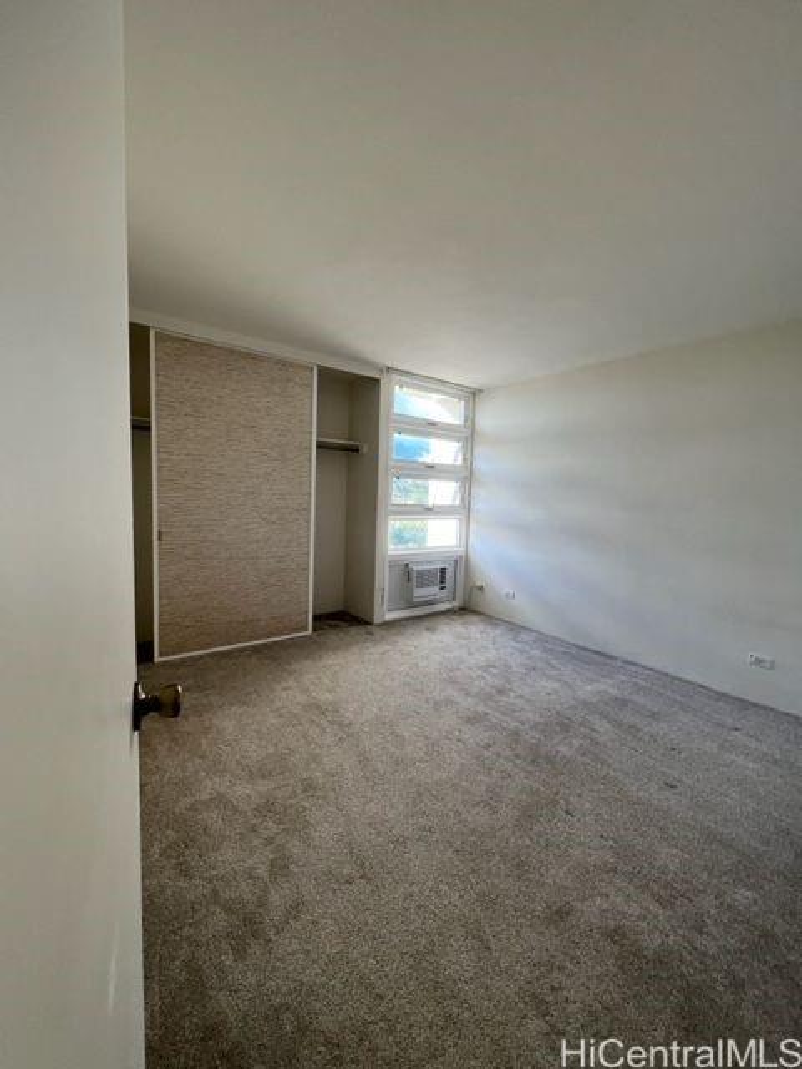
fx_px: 402
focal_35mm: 13
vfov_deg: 106.2
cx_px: 401
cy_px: 534
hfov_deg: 89.9
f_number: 1.8
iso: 64
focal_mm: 1.57
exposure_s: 1/120
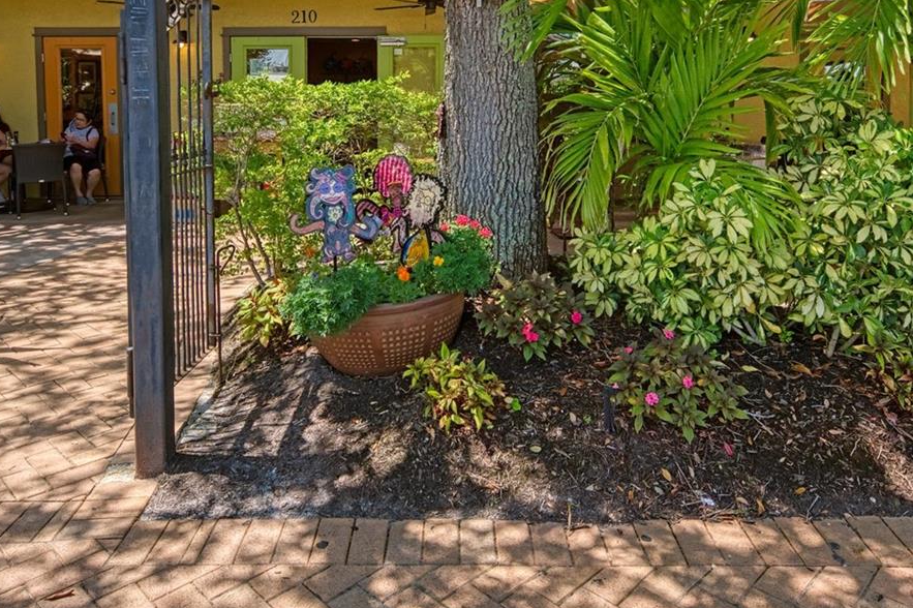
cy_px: 136
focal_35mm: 29
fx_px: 735
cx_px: 434
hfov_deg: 63.6
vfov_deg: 43.2
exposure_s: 1/800
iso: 400
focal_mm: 16
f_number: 7.1
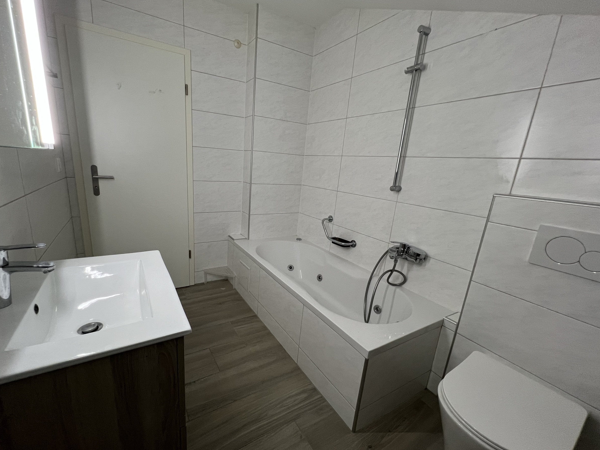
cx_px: 278
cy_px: 231
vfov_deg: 85.7
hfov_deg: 101.9
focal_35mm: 14
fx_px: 243
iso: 160
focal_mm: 1.57
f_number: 1.8
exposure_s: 1/50
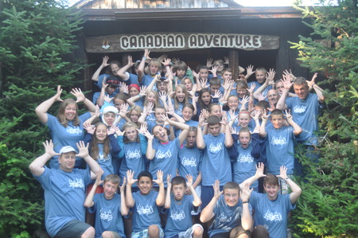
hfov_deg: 49.6
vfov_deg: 34.1
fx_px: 387
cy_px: 119
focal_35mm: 39
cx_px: 179
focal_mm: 26
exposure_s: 1/40
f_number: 4
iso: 250
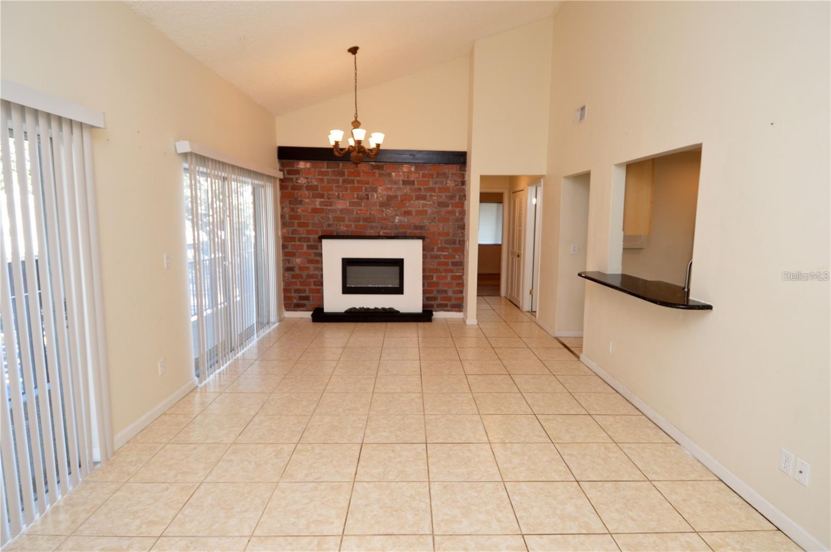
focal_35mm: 18
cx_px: 416
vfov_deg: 67.3
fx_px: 415
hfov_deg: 90.1
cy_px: 276
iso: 400
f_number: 4
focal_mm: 12
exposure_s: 1/60
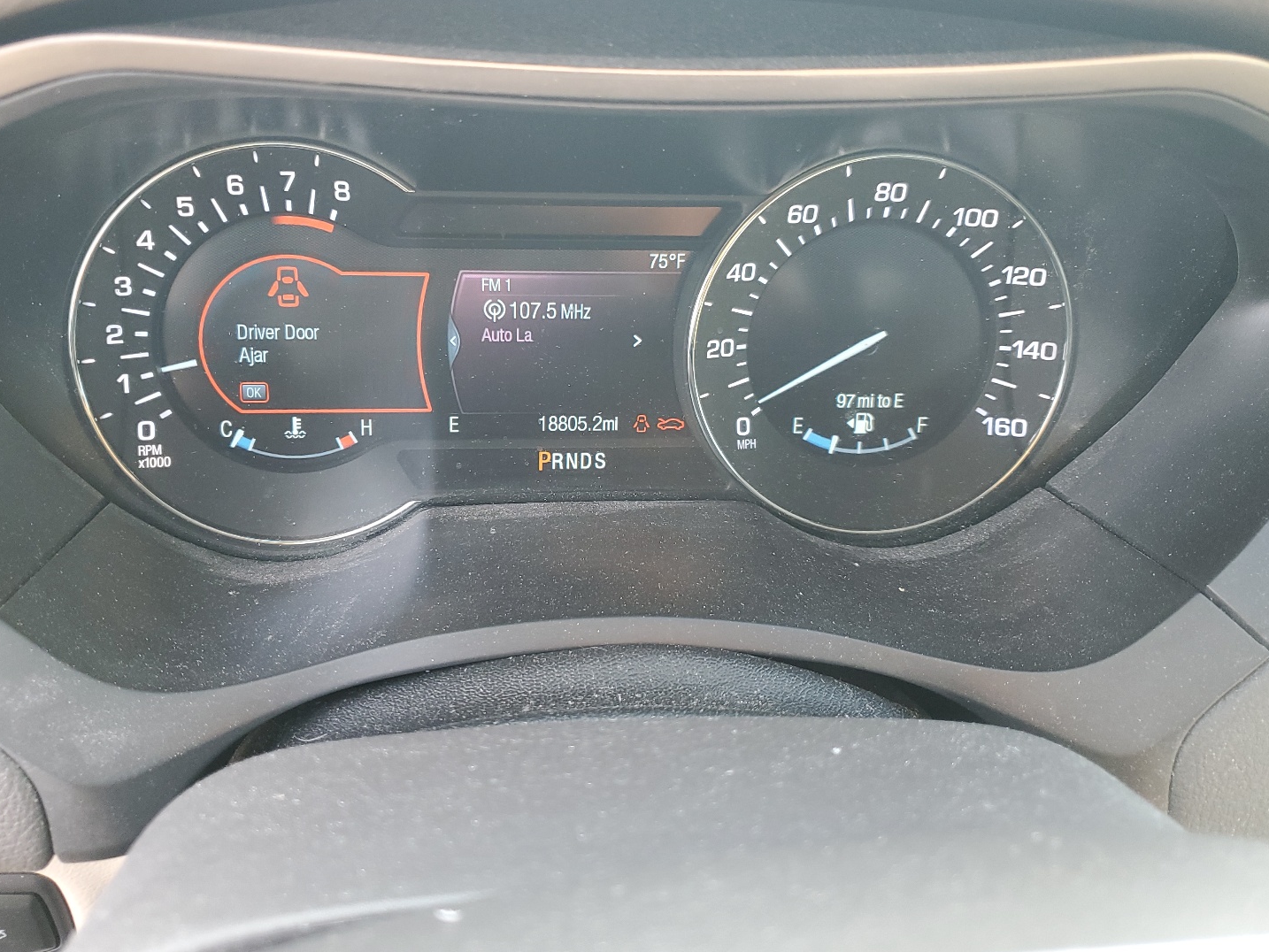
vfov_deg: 48.2
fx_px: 1063
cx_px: 599
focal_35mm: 29
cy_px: 442
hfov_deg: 61.6
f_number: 1.5
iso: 86
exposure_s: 1/60.2
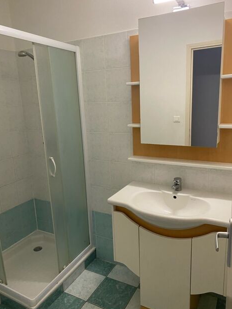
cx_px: 119
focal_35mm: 27
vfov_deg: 65.3
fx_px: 241
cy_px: 152
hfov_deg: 51.3
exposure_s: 1/60
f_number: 1.8
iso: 200
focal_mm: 4.25
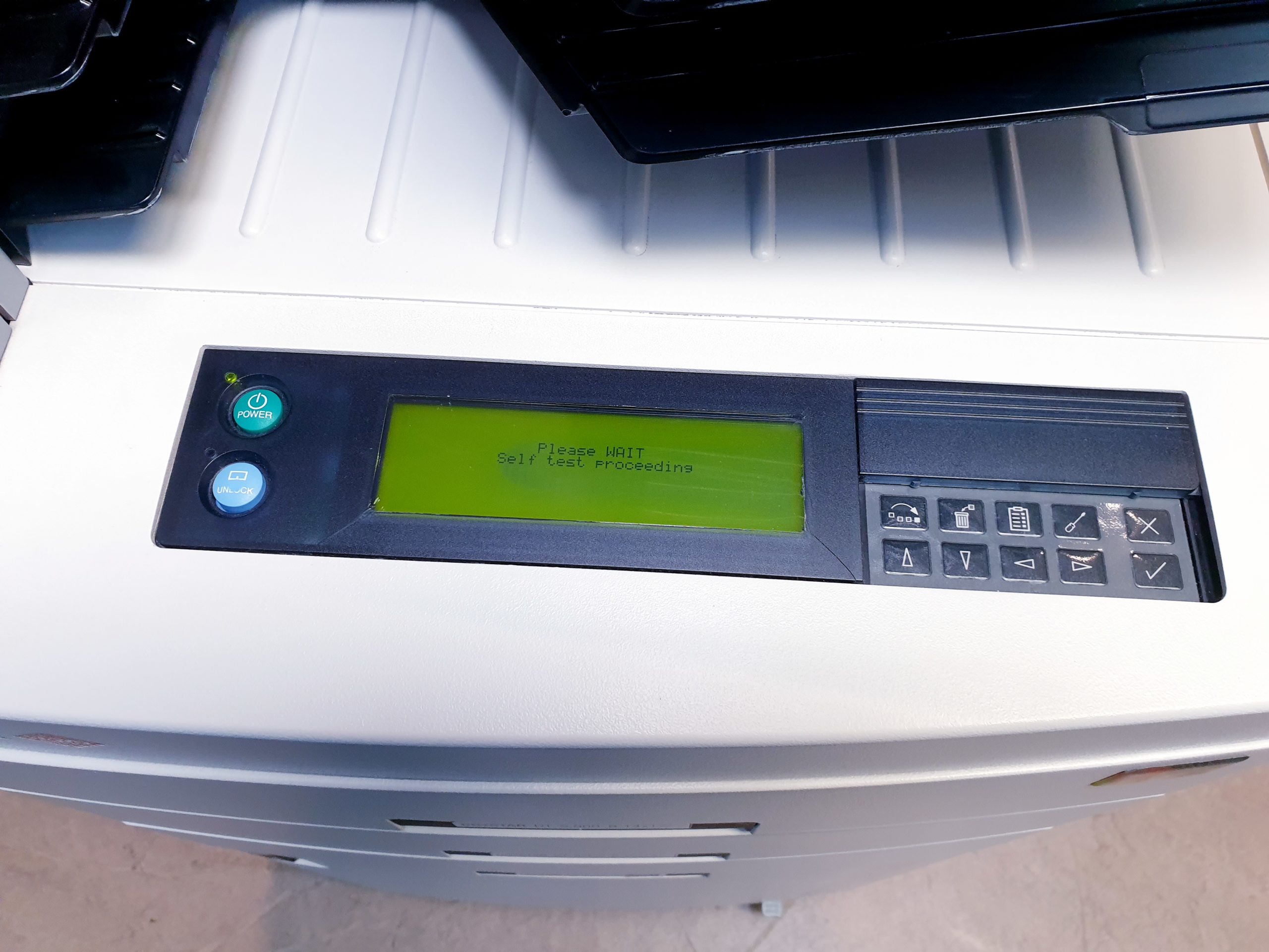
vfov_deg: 53.1
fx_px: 953
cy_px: 476
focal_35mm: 26
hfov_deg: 67.3
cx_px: 634
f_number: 2.4
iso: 160
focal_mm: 4.3
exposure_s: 1/50
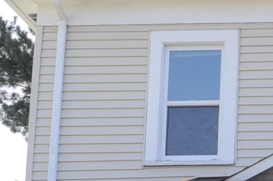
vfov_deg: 9.8
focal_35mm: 137
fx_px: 1038
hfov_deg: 14.0
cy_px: 245
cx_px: 416
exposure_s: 1/200
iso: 200
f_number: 7.1
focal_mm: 18
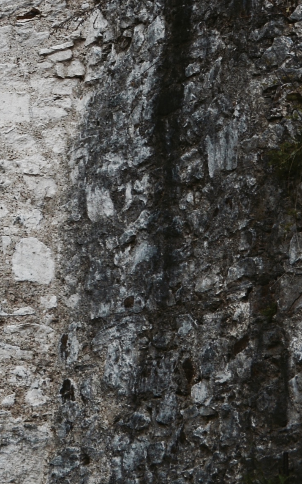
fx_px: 3529
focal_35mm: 268
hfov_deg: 4.8
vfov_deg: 7.3
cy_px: -704
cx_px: -326
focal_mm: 50
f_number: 1.8
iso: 100
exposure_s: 1/2000
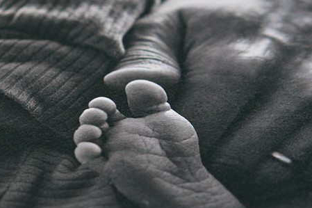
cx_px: -1
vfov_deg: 5.6
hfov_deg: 8.4
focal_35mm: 245
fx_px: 2122
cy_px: 130
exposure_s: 1/320
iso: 320
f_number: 3.5
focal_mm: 55
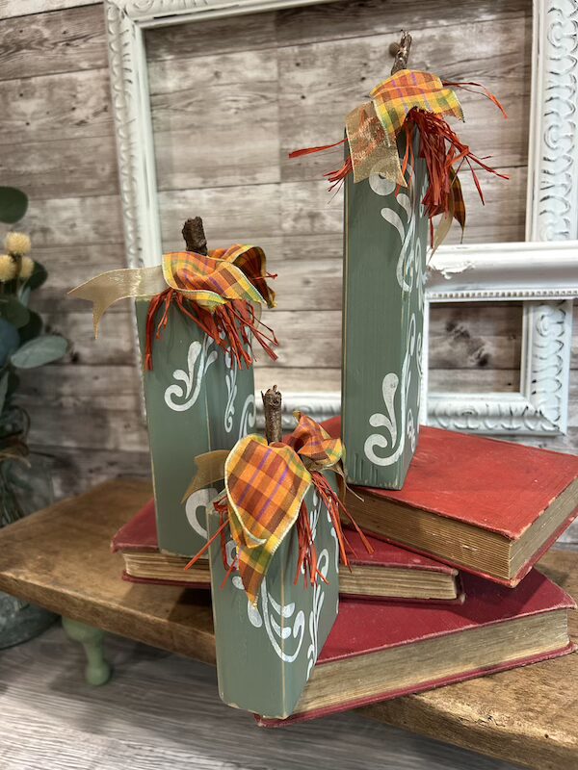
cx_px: 289
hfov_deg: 53.1
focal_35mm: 26
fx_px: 579
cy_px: 385
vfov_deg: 67.3
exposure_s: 1/60
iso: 250
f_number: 1.5
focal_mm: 5.7
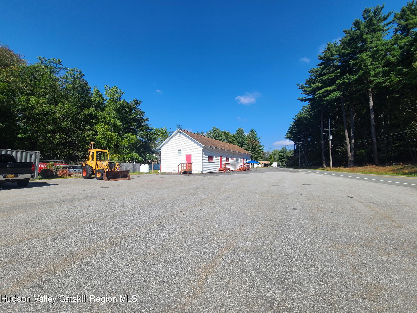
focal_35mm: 13
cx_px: 208
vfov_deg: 89.9
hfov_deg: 106.2
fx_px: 157
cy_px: 156
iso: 50
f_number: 2.2
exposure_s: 1/1936
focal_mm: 2.2
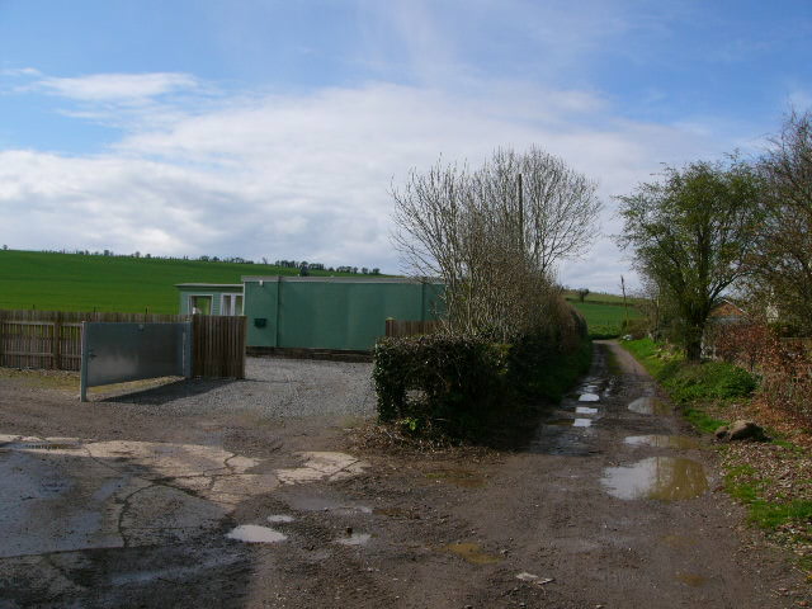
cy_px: 304
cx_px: 406
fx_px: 844
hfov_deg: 51.4
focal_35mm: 36
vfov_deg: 39.7
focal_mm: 6
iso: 50
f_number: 5.2
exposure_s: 1/500
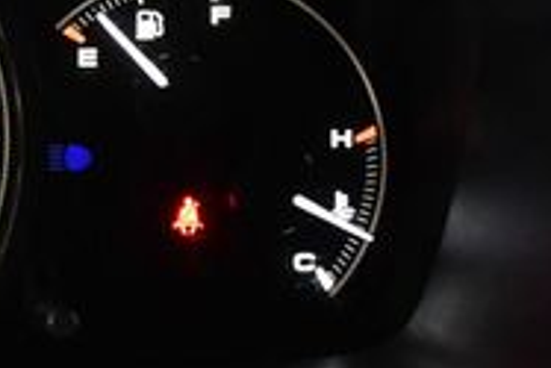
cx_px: -312
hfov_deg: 15.2
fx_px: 1884
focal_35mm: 123
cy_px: 59
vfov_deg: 11.1
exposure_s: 1/60
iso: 3200
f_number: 3.5
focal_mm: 18
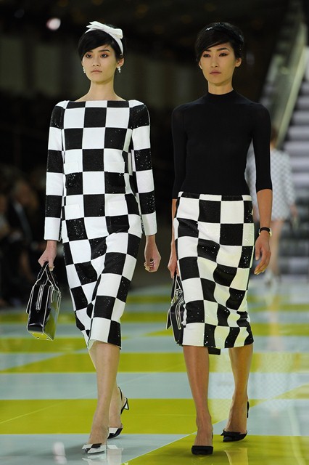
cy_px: 232
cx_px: 154
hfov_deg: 6.9
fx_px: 2578
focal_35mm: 200
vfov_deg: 10.3
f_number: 3.5
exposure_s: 1/1600
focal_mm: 200
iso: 1250
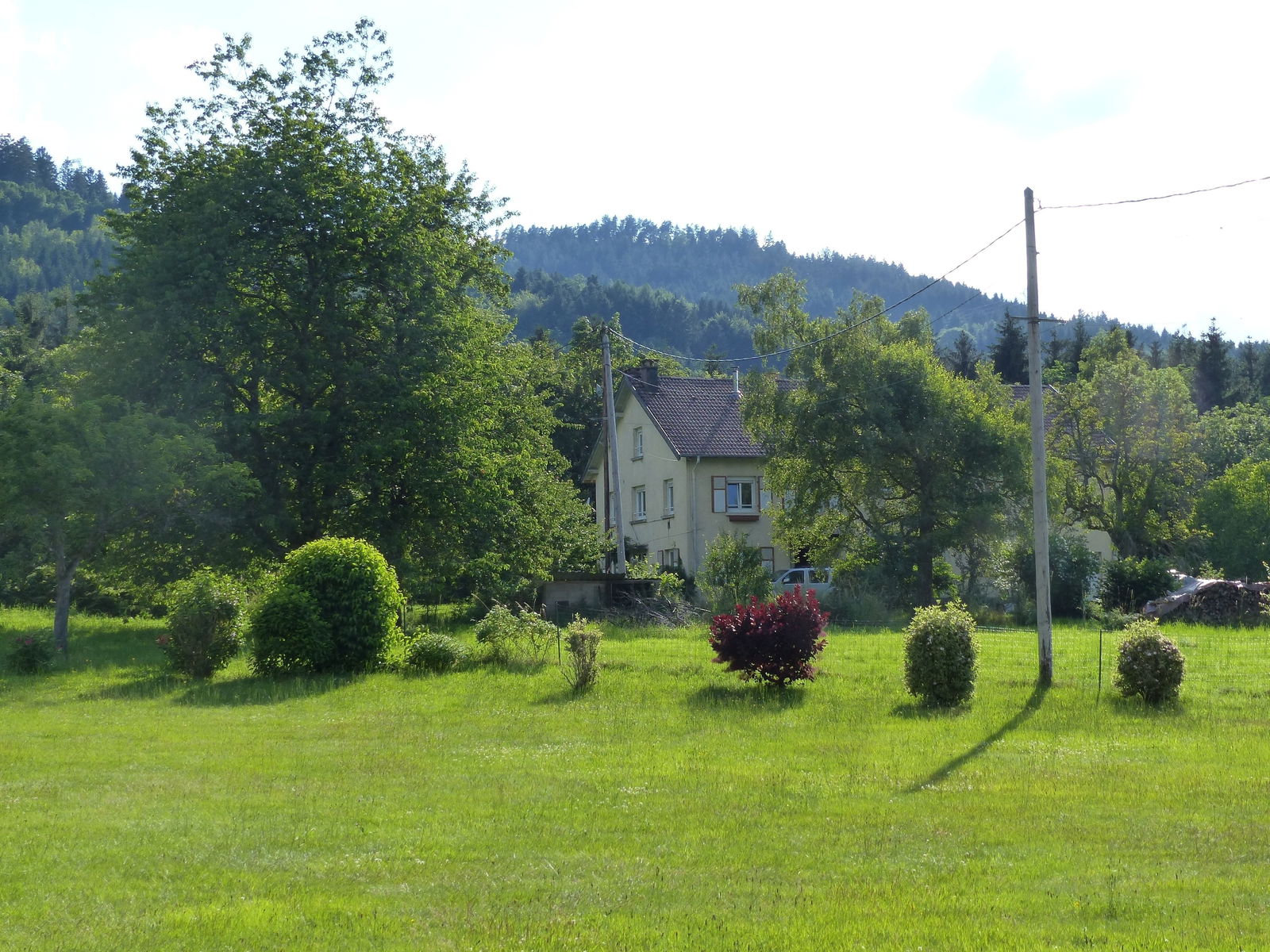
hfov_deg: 35.5
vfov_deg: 27.0
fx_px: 1981
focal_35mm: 54
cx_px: 635
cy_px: 476
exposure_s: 1/640
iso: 160
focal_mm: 9.8
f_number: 4
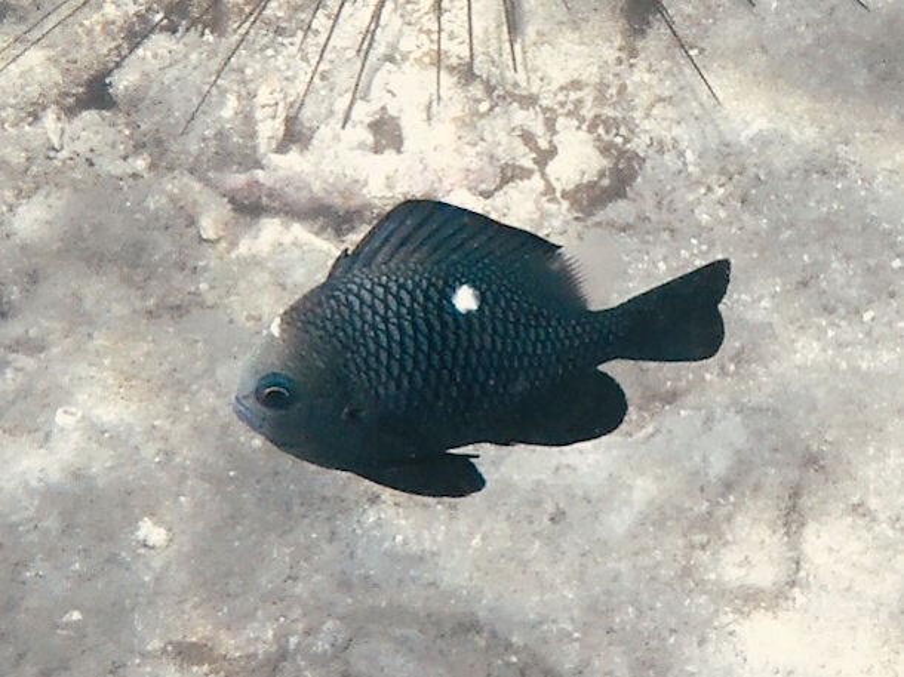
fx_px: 1070
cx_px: 452
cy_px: 338
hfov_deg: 45.8
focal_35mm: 41
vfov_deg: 35.1
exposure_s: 1/250
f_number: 4.2
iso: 100
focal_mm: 7.4
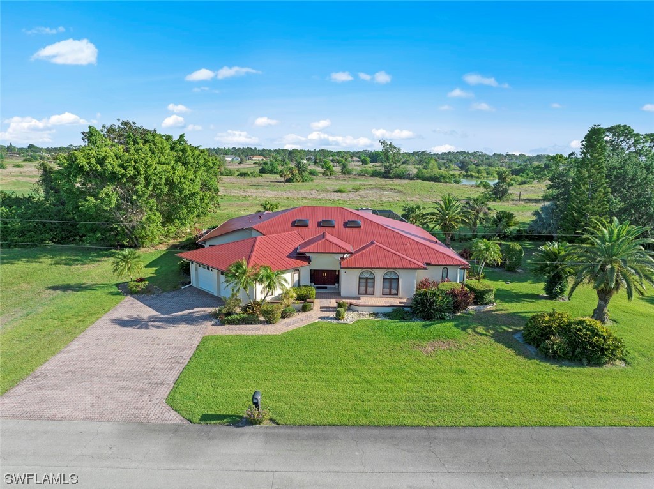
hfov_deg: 71.6
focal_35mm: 24
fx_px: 453
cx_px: 327
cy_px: 244
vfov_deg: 56.7
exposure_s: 1/1600
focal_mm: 12.29
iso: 100
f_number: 2.8
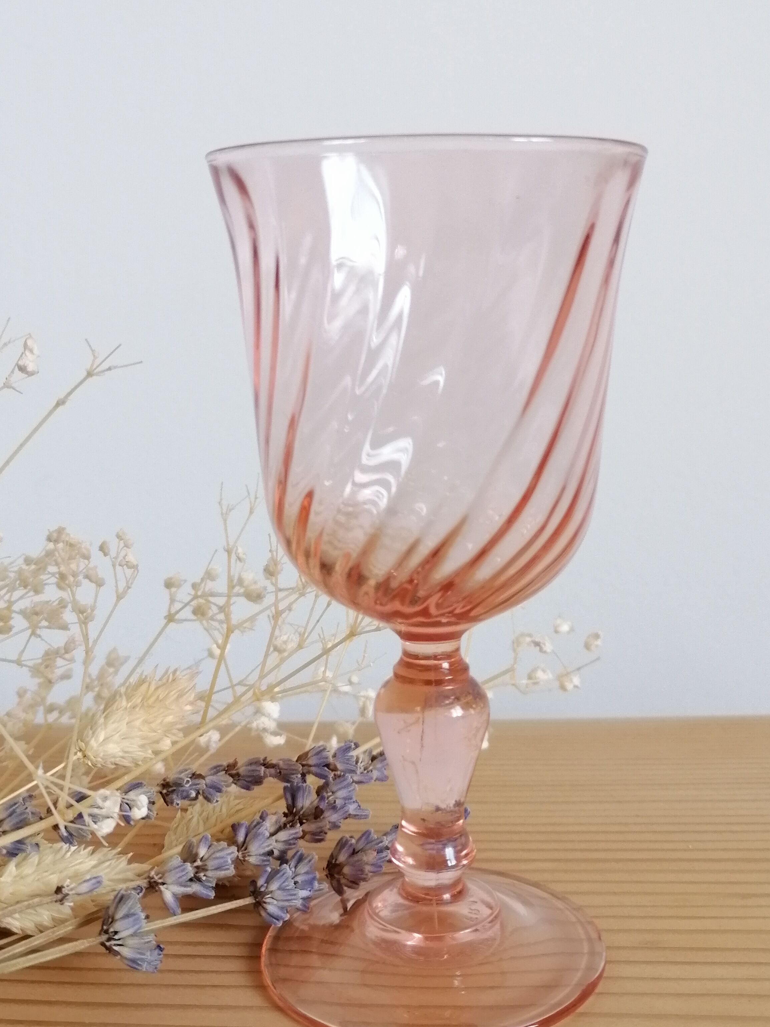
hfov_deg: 33.6
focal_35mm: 43
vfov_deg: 43.8
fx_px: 1276
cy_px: 482
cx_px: 410
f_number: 1.8
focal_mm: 5.4
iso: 160
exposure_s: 1/33.3
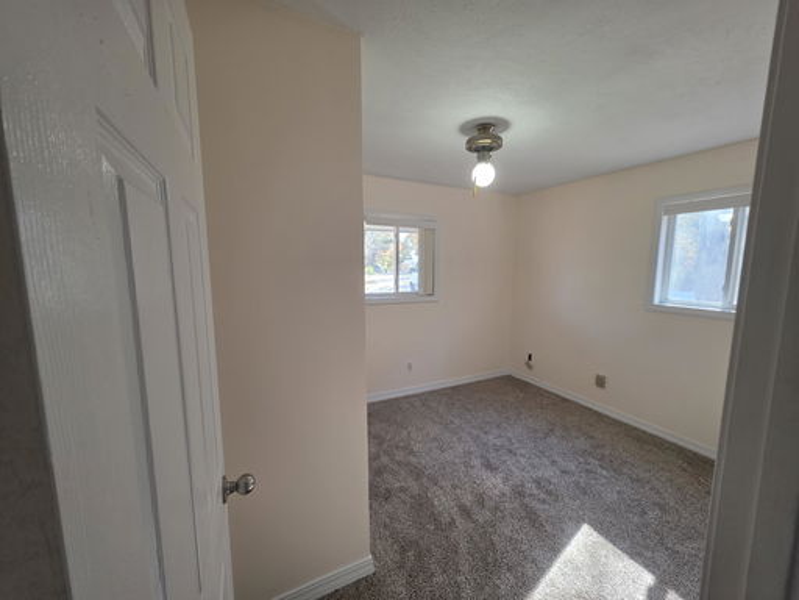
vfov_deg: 89.9
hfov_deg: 106.2
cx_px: 400
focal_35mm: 13
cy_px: 300
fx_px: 300
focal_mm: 2.2
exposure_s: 1/120
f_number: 1.9
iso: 160
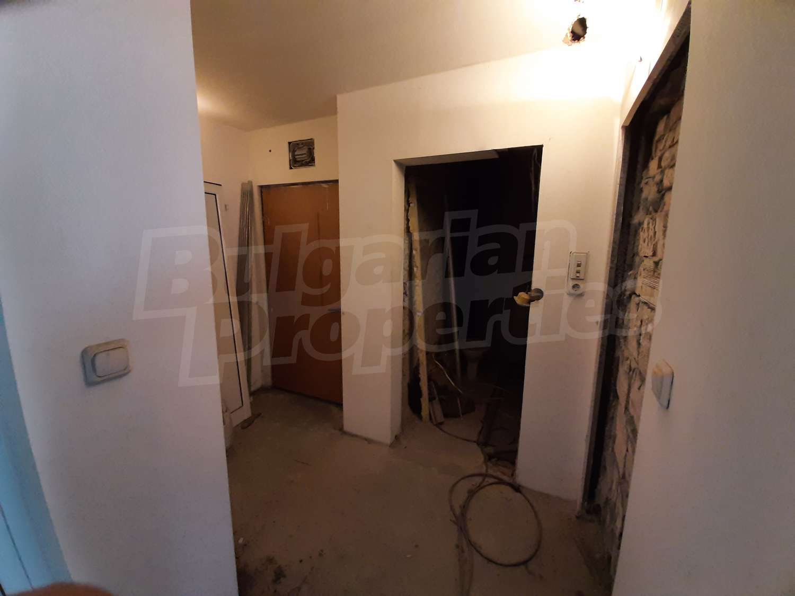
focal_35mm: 13
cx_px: 398
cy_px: 298
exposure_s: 1/50
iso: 200
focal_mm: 1.42
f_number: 2.2
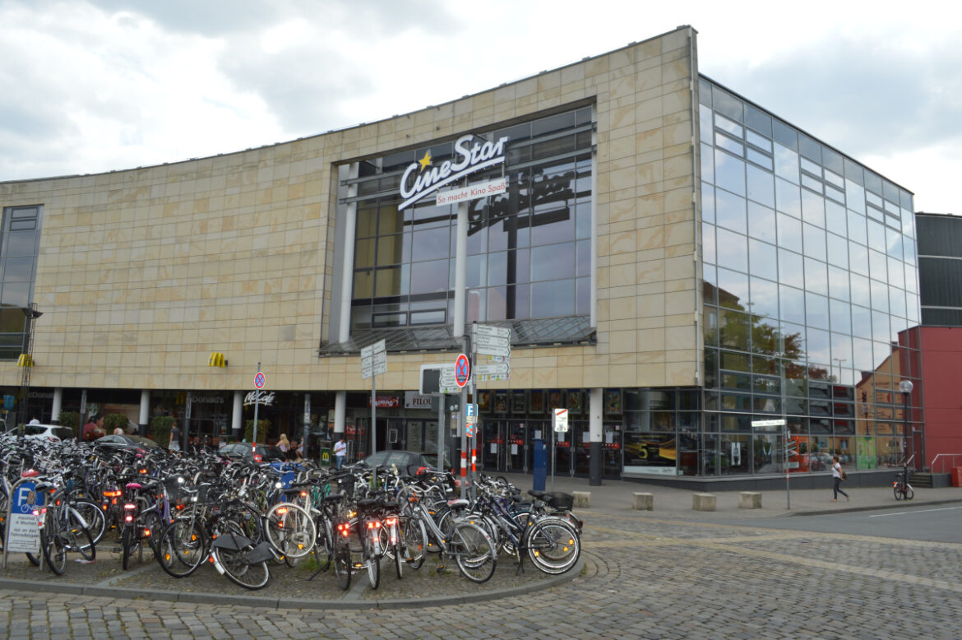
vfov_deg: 47.9
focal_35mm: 27
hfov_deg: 67.4
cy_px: 320
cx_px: 481
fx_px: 721
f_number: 8
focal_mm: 18
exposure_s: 1/200
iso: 100
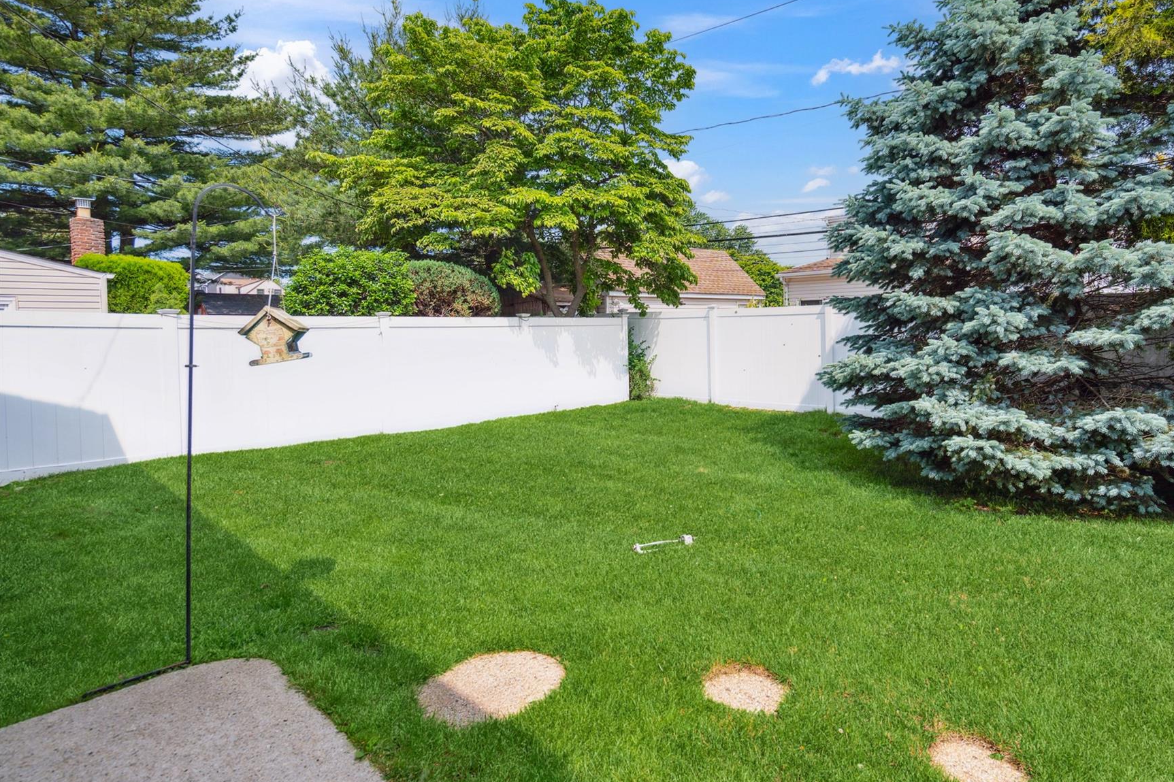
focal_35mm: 19
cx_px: 696
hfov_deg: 86.0
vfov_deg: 64.2
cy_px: 337
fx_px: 619
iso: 100
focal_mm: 16
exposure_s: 1/250
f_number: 5
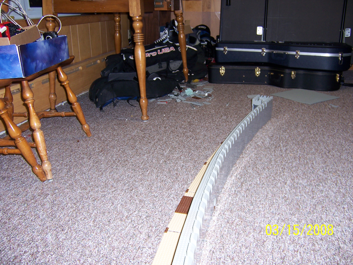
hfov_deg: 55.4
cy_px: 132
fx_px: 337
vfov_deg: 42.9
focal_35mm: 33
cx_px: 176
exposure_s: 1/60
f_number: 2.8
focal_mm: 5.5
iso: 80
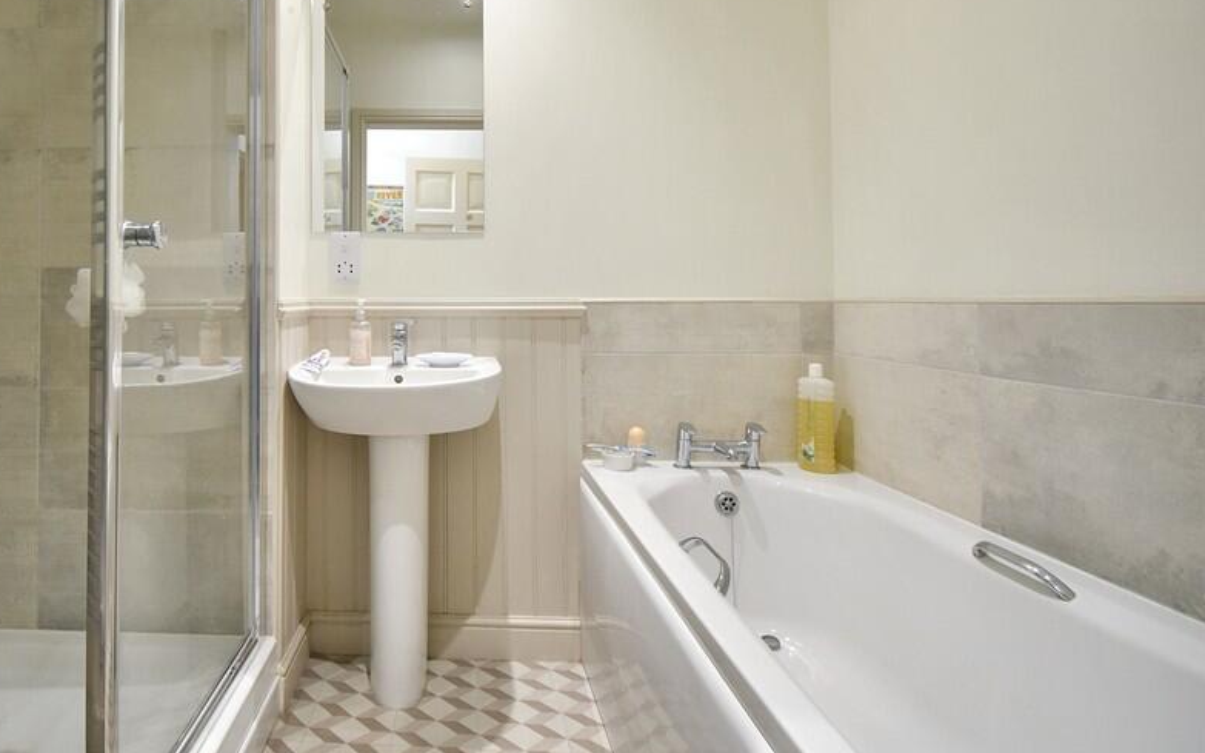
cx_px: 420
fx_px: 657
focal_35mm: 20
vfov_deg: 58.8
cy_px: 281
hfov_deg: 82.7
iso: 450
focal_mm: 10
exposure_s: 1/15
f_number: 4.5
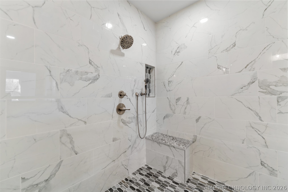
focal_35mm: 15
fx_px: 120
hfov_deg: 100.4
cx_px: 144
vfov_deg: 77.3
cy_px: 96
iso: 400
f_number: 2.8
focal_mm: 15
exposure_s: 1/80
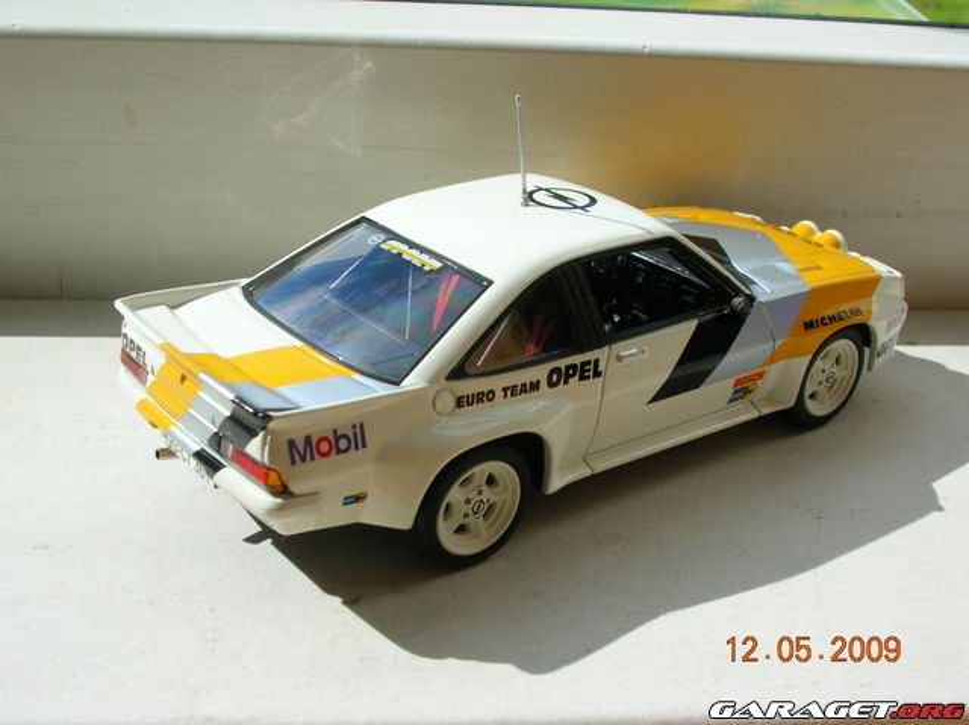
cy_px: 362
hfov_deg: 39.7
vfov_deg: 30.2
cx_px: 484
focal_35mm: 48
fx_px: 1343
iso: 50
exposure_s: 1/172
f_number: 6.4
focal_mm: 8
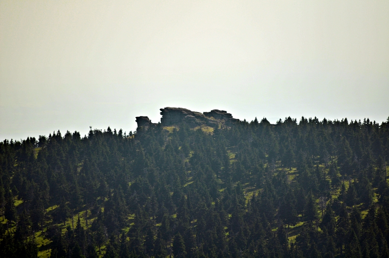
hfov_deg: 4.6
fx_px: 4856
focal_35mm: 450
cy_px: 129
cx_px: 194
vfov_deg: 3.0
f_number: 5
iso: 200
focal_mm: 300
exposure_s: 1/1600
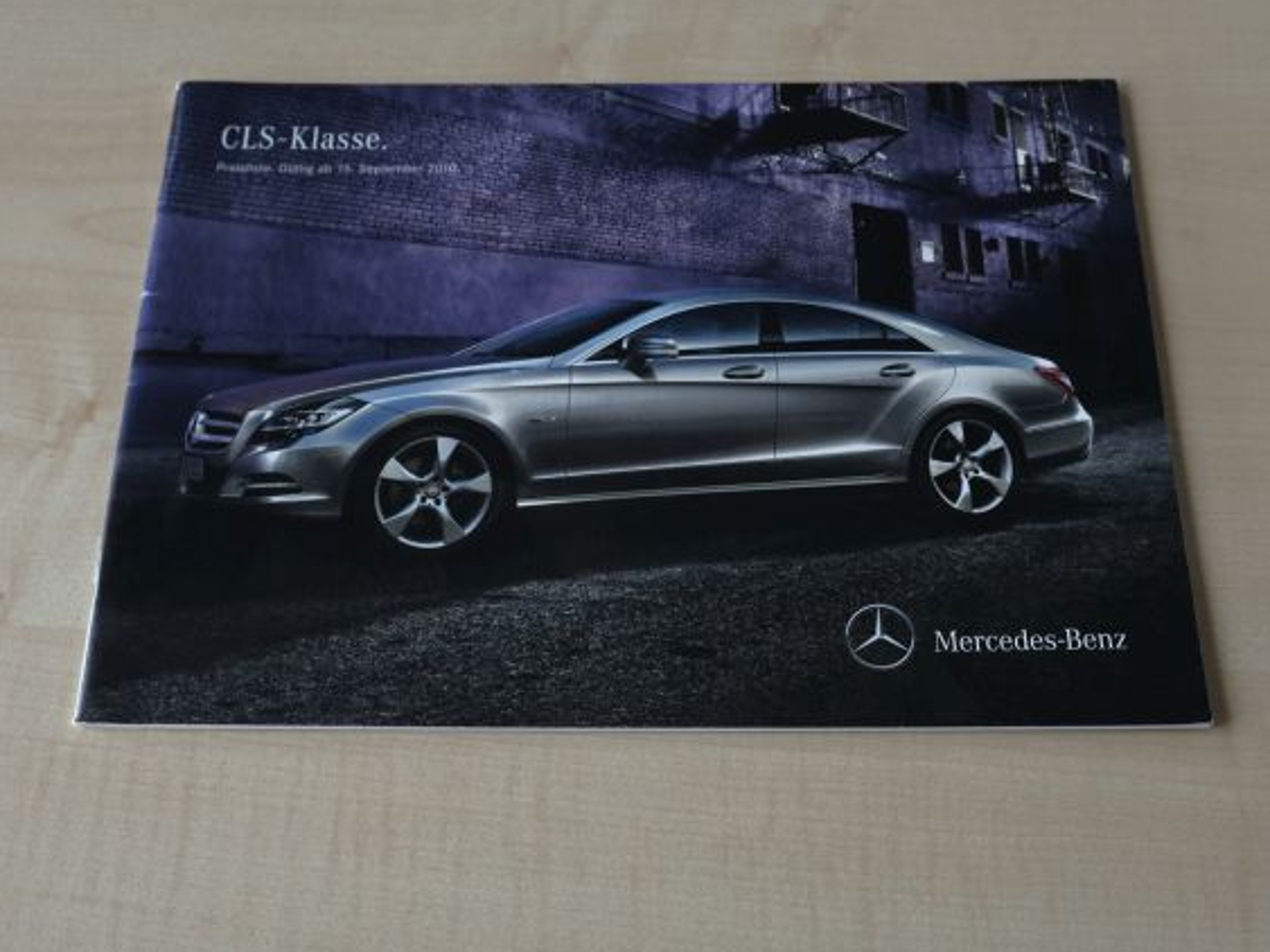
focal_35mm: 43
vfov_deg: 33.5
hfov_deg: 43.9
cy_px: 421
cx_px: 645
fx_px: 1577
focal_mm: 23.3
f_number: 6.4
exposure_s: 1/40
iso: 800
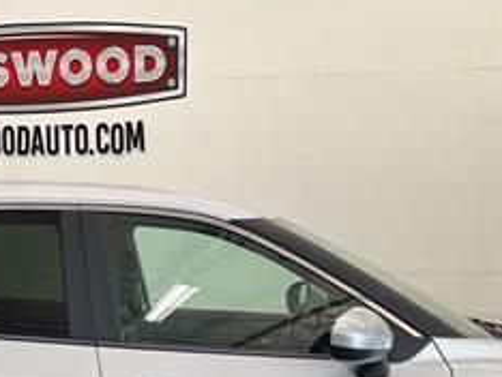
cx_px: 176
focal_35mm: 71
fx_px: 1031
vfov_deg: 19.2
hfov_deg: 27.2
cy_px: 491
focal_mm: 5.7
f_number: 1.5
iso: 100
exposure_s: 1/120
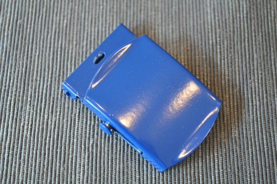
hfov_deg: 35.1
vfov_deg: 23.7
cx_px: 138
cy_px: 92
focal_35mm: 57
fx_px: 438
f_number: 4.8
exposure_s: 1/50
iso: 800
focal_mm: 38
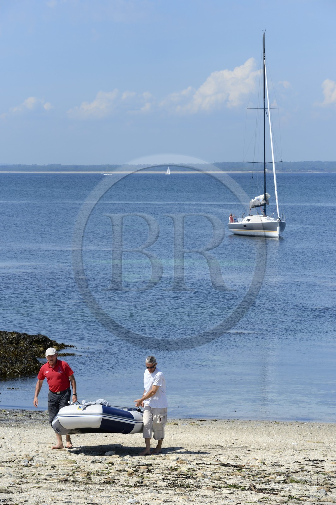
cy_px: 252
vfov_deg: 15.2
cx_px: 168
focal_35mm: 135
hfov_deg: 10.1
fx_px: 1893
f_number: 11
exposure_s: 1/400
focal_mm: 135
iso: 200
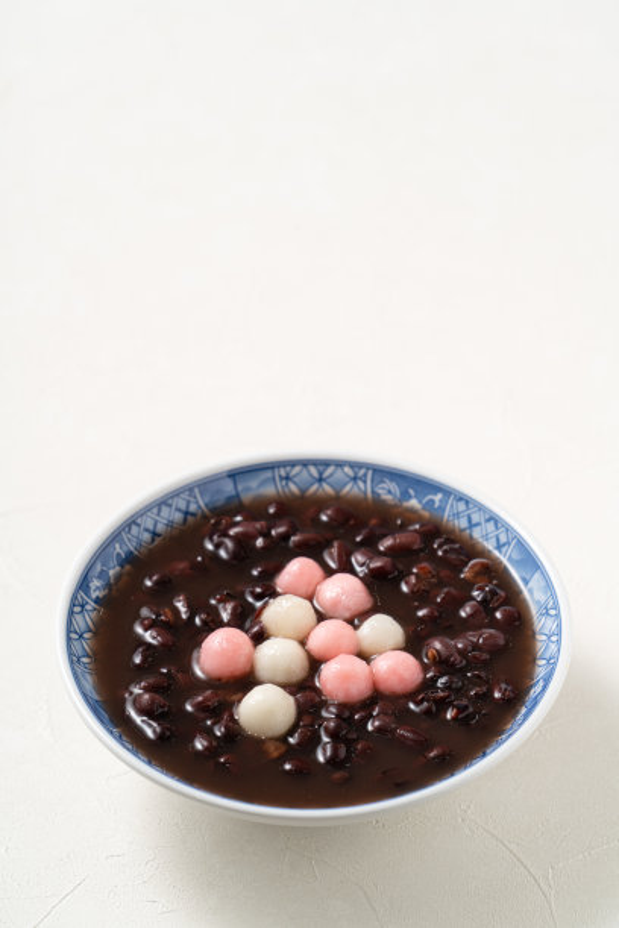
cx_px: 310
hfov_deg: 6.9
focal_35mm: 198
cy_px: 464
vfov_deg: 10.4
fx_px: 5106
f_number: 9
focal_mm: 198
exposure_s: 1/160
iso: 100
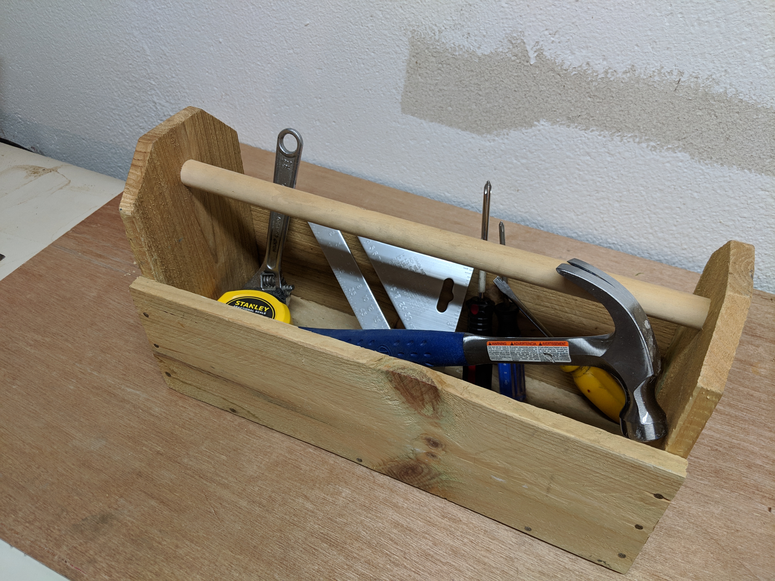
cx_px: 388
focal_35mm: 27
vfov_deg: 51.4
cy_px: 290
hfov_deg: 65.3
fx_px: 604
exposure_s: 1/125
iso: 162
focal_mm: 4.44
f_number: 1.8
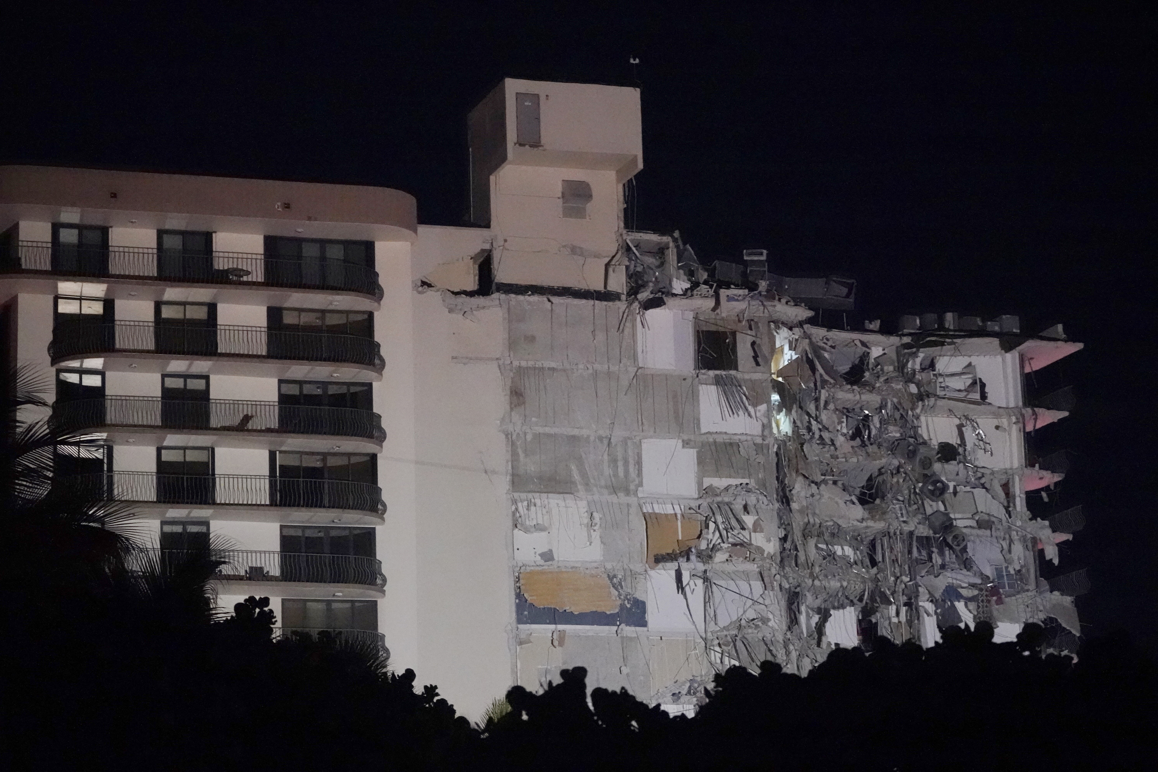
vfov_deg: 13.7
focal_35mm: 100
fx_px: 3216
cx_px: 579
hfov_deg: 20.4
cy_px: 386
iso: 25600
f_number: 4.5
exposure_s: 1/160
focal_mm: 100
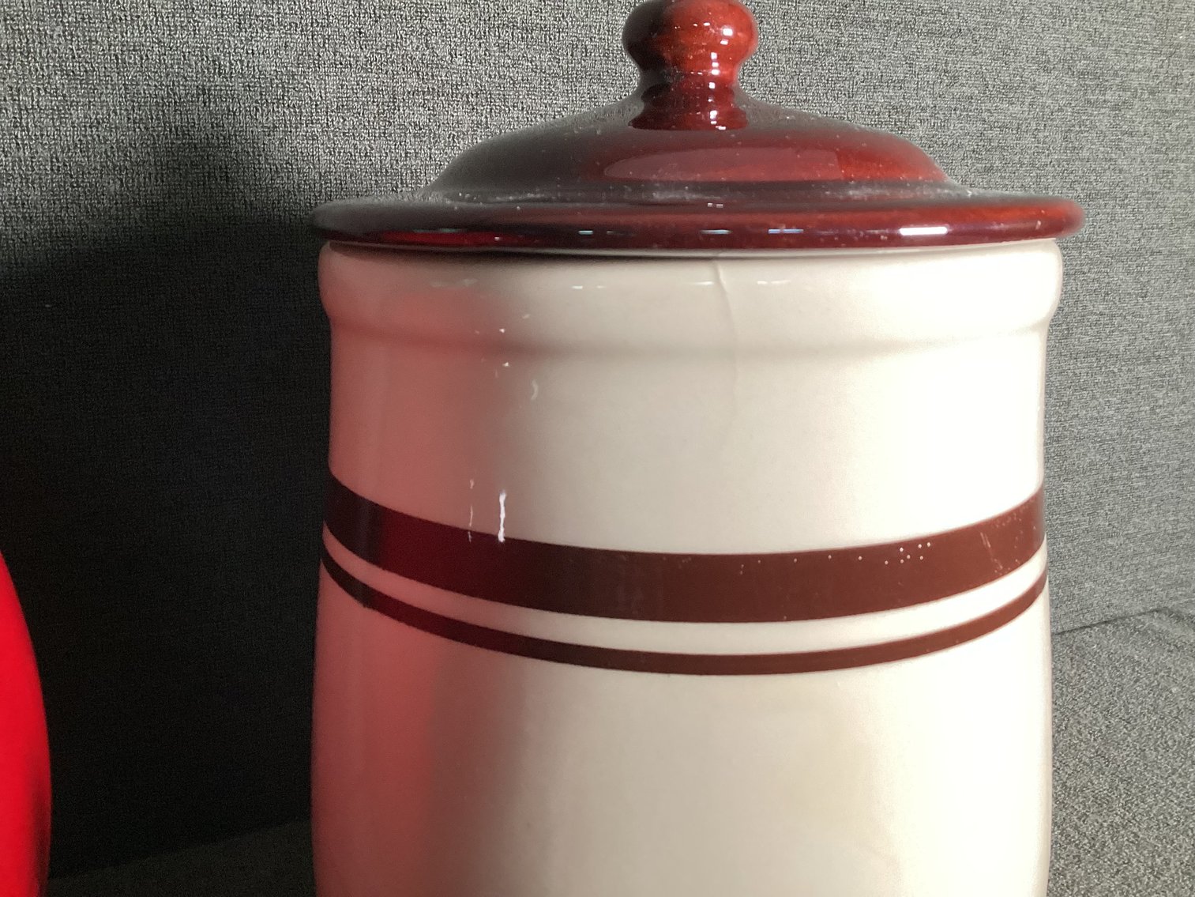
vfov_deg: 45.4
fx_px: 1070
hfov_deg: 58.3
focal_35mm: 31
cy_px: 448
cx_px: 598
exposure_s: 1/60
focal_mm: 3.3
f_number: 2.4
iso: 160
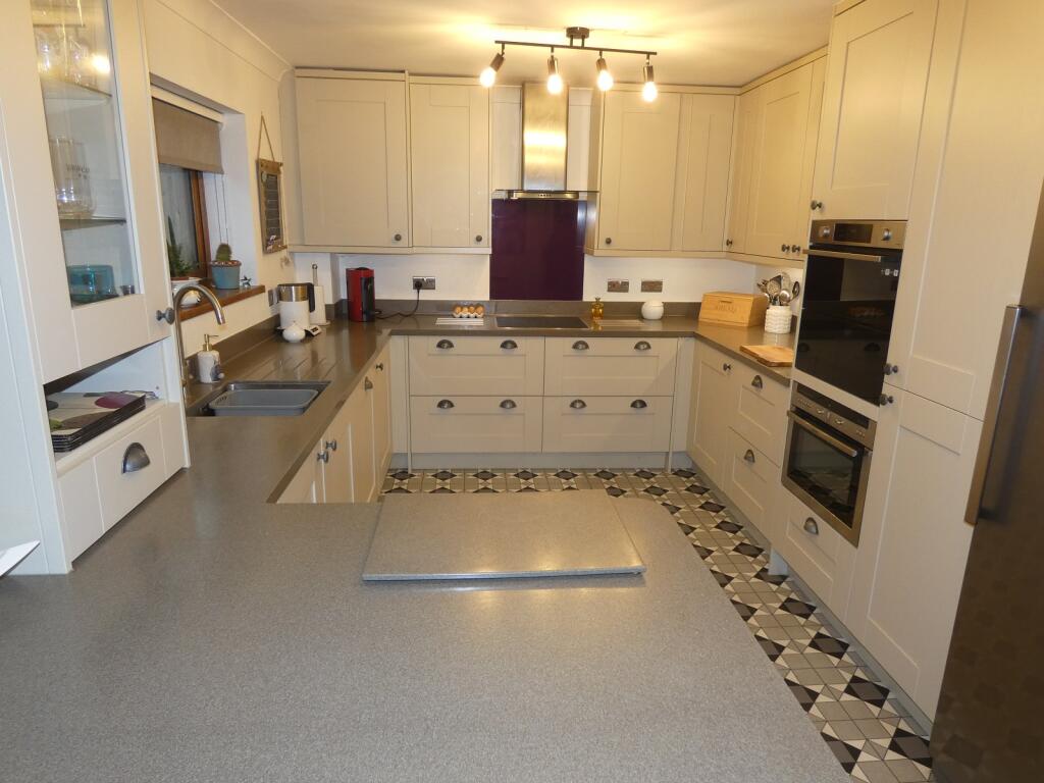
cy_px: 392
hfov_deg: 79.0
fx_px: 633
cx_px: 522
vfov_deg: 63.4
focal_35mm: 21
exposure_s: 1/60
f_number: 2.9
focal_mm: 3.8
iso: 200
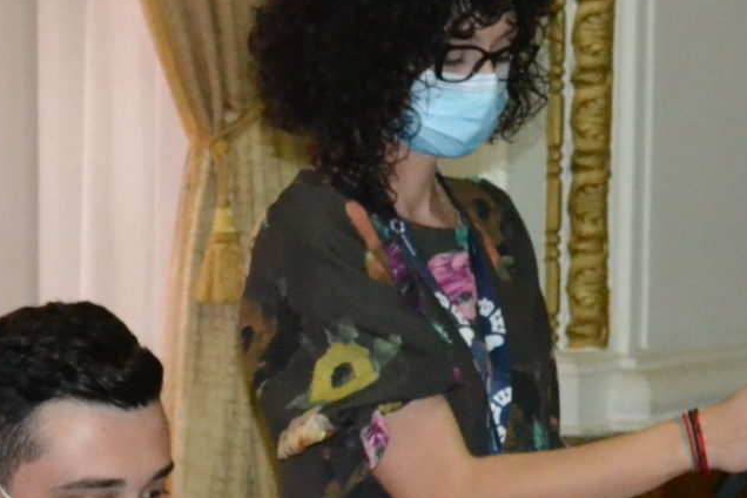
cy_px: 650
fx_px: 3506
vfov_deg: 8.0
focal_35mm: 169
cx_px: 40
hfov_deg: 12.1
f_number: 4.5
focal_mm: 28
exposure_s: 1/60
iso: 3200
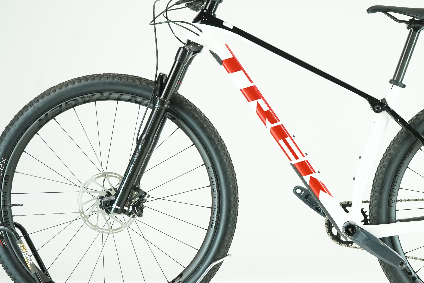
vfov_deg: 16.7
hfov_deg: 24.6
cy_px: 136
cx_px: 303
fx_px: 966
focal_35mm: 82
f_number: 5
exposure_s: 1/200
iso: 2000
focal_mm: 54
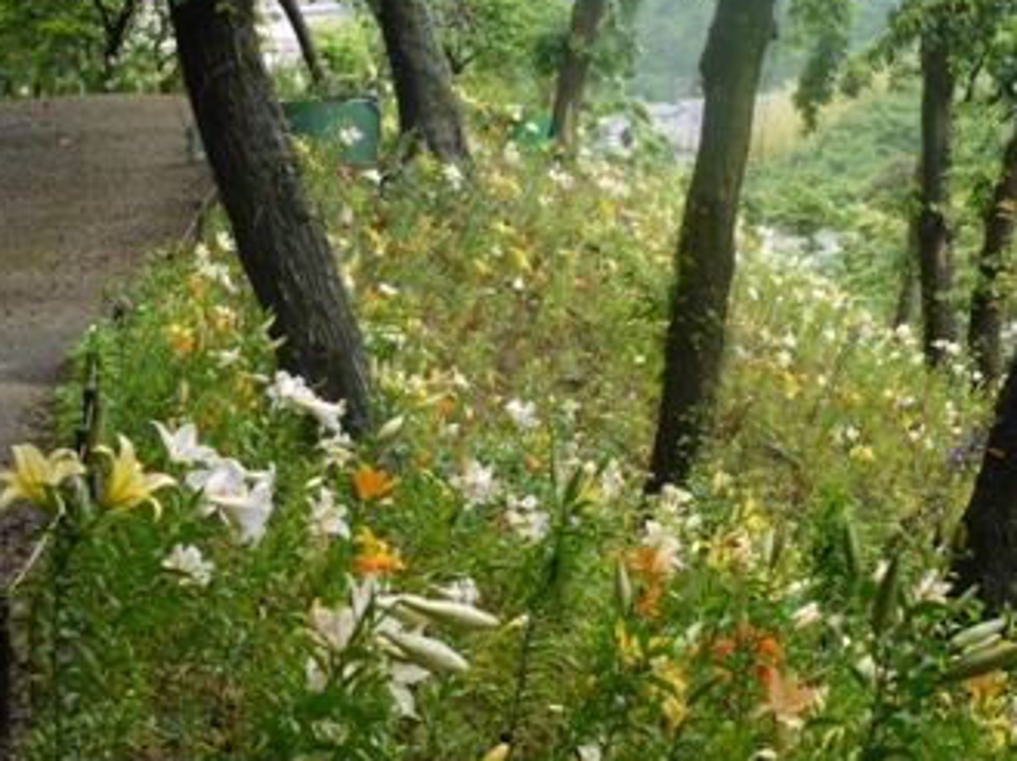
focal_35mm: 90
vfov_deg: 16.4
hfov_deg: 21.8
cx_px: 575
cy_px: 424
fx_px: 2641
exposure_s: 1/60
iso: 100
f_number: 5.4
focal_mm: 33
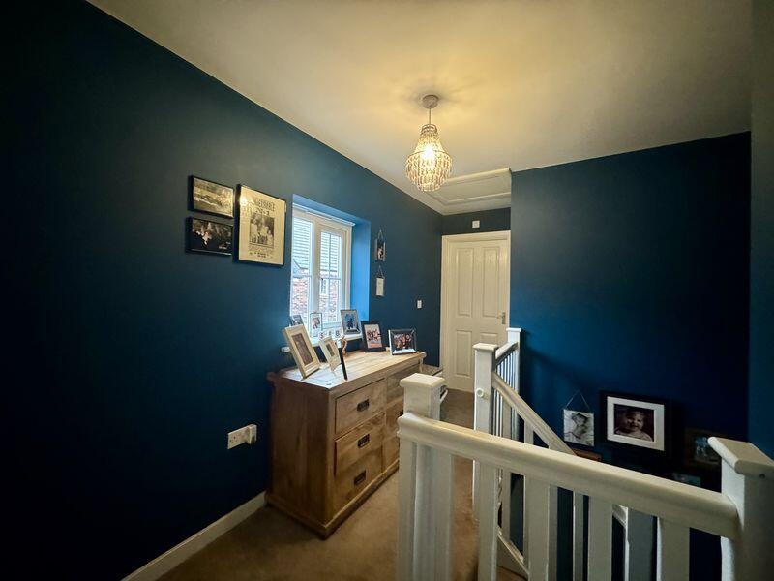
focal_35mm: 14
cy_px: 290
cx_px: 387
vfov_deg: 85.7
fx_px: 313
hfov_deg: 102.1
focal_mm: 2.22
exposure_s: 1/50
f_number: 2.2
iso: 1000
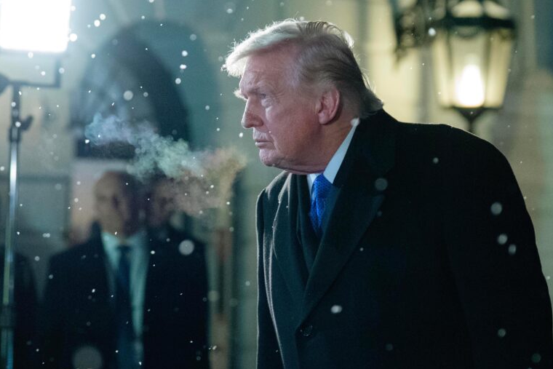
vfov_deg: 14.1
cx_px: 278
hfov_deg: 21.0
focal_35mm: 97
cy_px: 186
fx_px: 1490
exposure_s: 1/200
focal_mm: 96
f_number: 3.5
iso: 10000
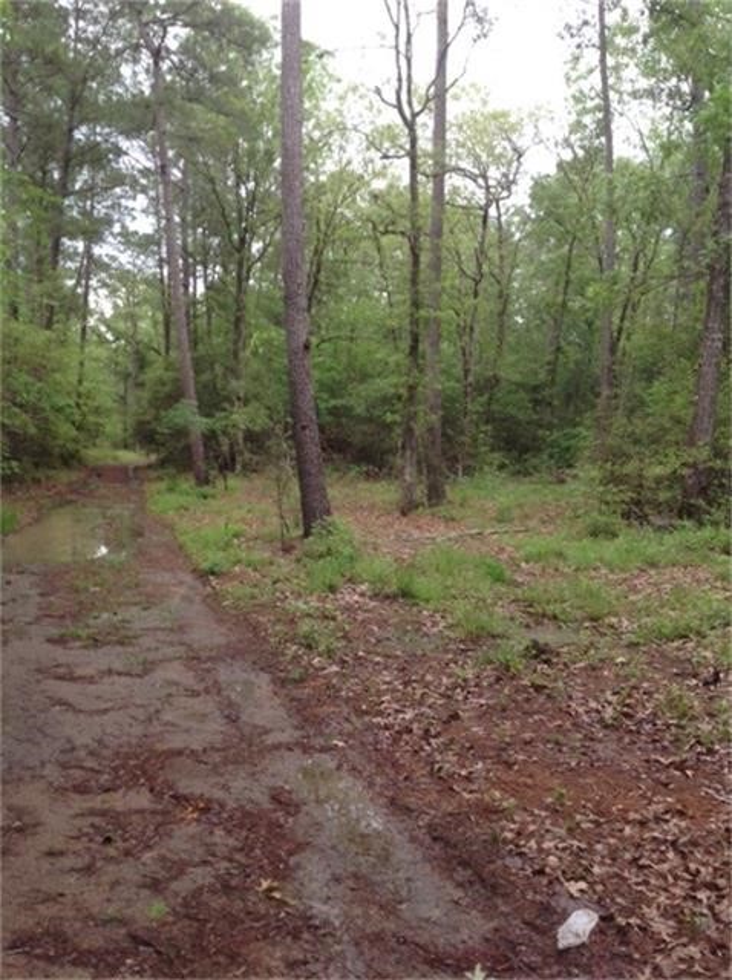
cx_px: 366
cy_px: 490
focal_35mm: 35
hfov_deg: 40.6
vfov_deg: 52.7
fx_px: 989
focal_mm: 4.28
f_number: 2.4
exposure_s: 1/129
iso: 50
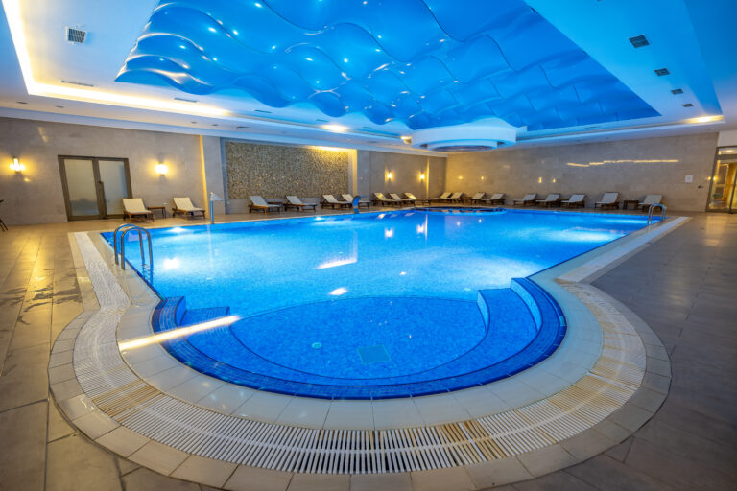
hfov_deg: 96.7
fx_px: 328
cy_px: 246
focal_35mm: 16
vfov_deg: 73.7
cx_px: 368
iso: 400
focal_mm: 16
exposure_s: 1
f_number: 4.5
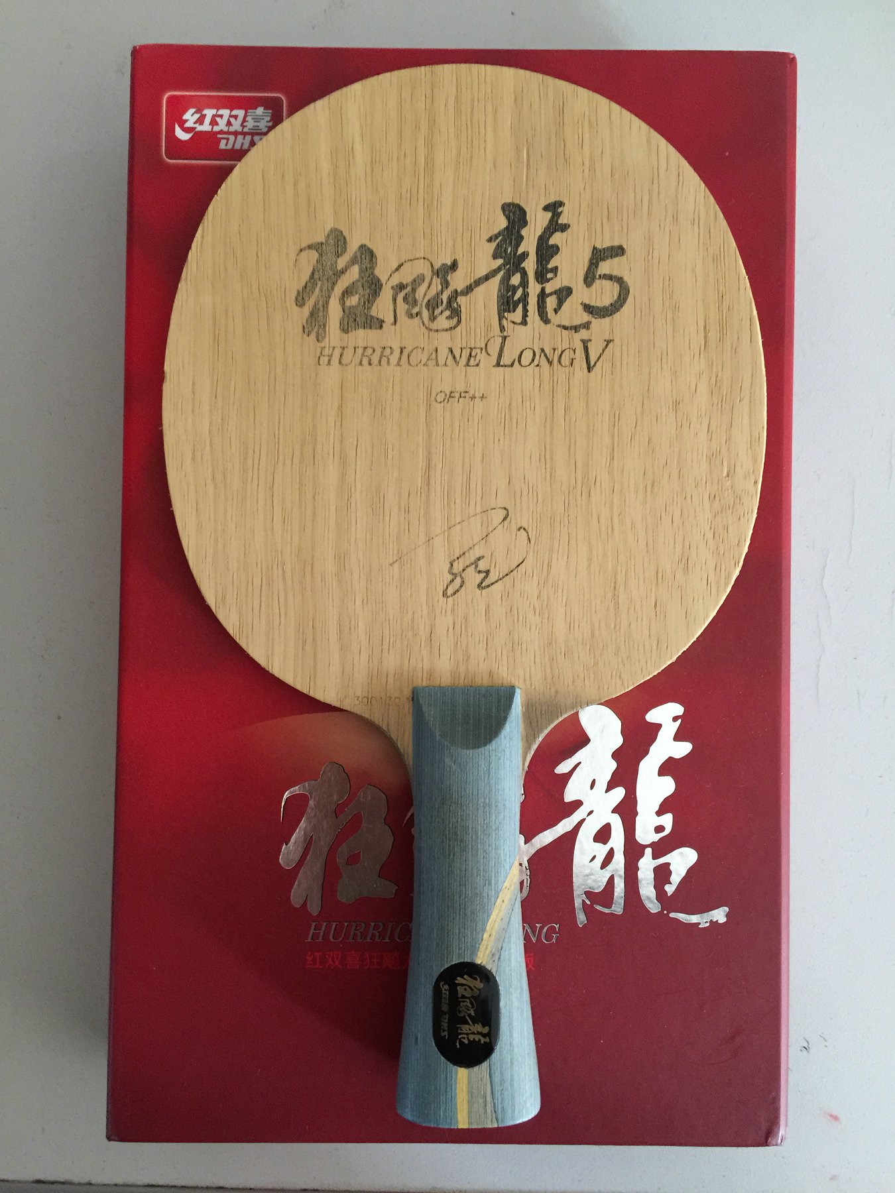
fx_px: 1000
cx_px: 448
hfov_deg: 48.2
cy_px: 596
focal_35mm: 29
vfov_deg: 61.7
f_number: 2.2
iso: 125
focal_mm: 4.15
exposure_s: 1/8
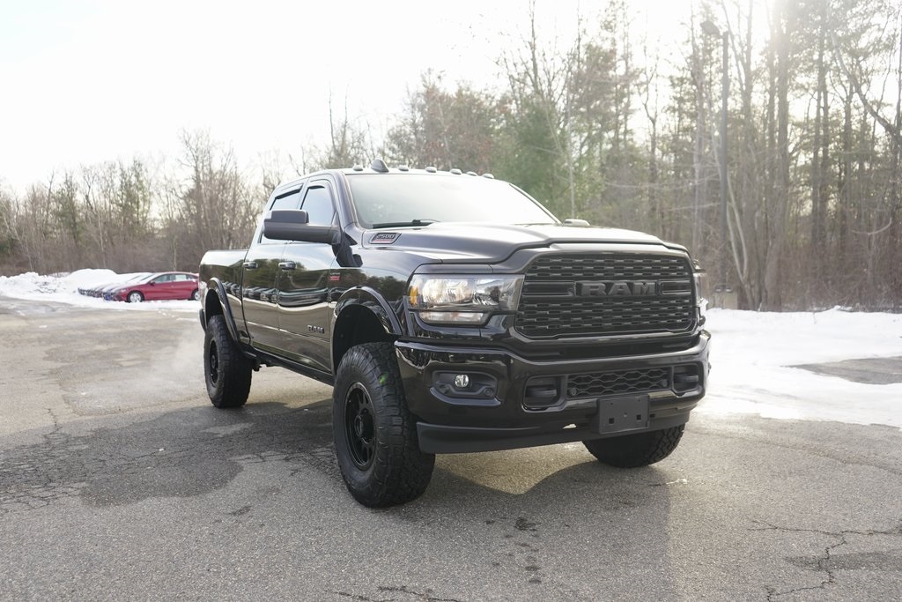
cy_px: 301
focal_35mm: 30
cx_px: 451
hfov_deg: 61.9
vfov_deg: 43.6
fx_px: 752
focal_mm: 30
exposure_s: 1/800
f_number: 3.5
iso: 500
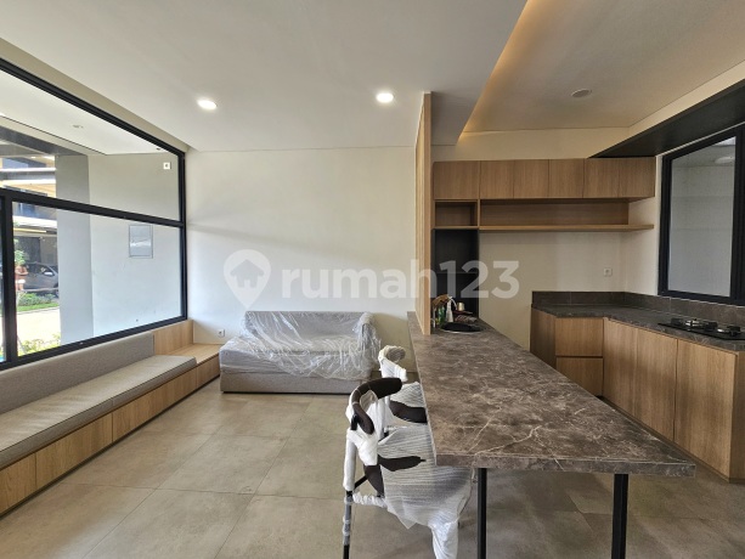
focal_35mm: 13
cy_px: 280
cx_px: 372
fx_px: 280
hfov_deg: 106.2
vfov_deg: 89.9
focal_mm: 2.2
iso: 64
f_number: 2.2
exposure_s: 1/101
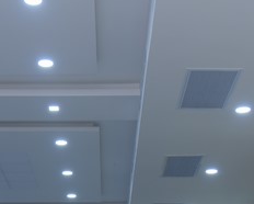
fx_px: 692
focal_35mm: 92
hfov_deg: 20.7
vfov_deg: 16.2
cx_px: 93
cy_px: 232
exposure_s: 1/160
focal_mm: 35
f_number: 5.6
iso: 1250
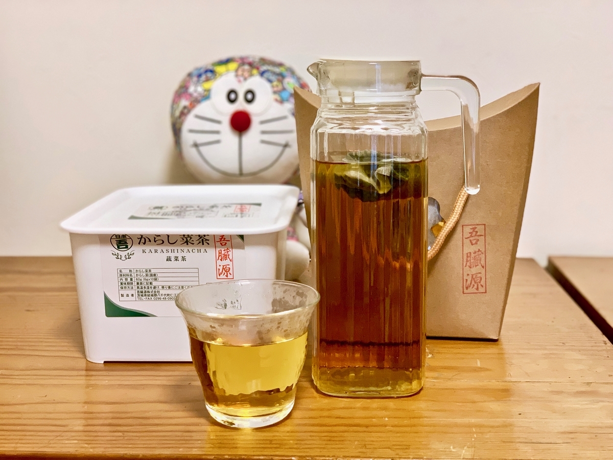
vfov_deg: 28.0
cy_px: 230
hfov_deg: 36.8
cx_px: 306
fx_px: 921
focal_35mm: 52
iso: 160
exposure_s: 1/50
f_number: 2.4
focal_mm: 6
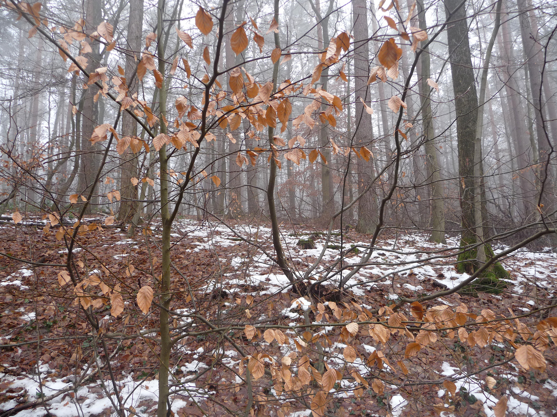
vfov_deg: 49.7
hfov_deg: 63.4
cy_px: 208
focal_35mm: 28
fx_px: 451
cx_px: 278
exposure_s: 1/30
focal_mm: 4.7
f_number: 3.3
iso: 100
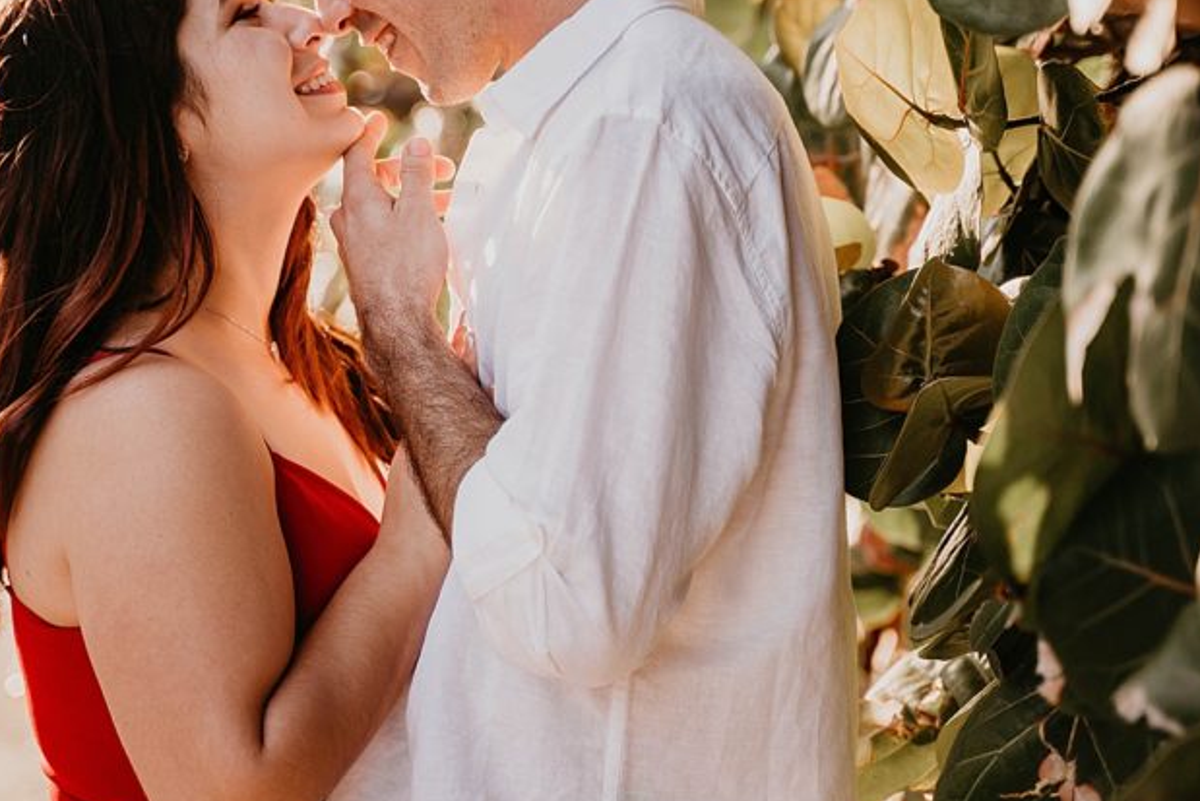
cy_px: 243
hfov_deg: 16.5
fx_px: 4134
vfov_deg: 11.0
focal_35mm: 124
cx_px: 597
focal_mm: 75
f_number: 2.8
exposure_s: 1/640
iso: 320
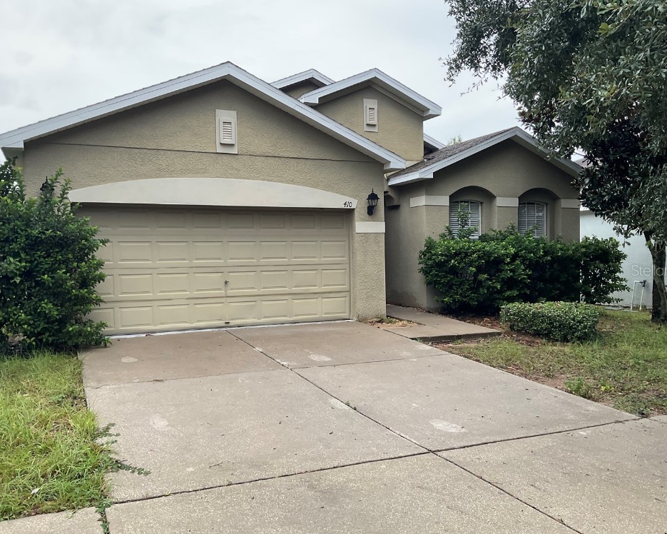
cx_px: 333
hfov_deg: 57.2
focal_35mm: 31
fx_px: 612
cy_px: 270
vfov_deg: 47.1
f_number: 1.8
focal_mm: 3
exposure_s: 1/599
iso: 16
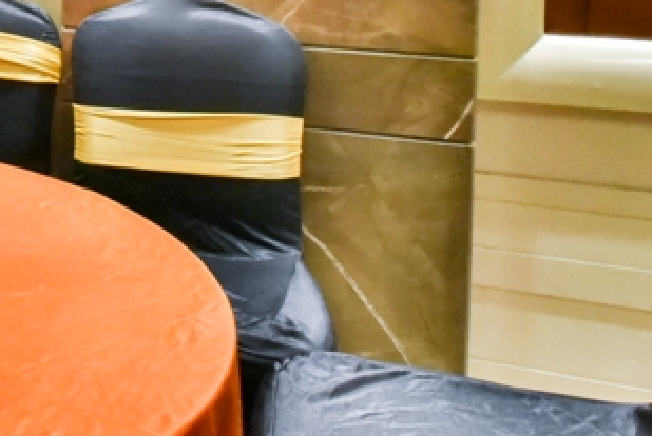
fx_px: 1016
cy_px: -132
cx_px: -267
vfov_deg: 21.8
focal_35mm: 56
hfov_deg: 27.4
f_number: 9
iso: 5000
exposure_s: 1/50
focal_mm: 16
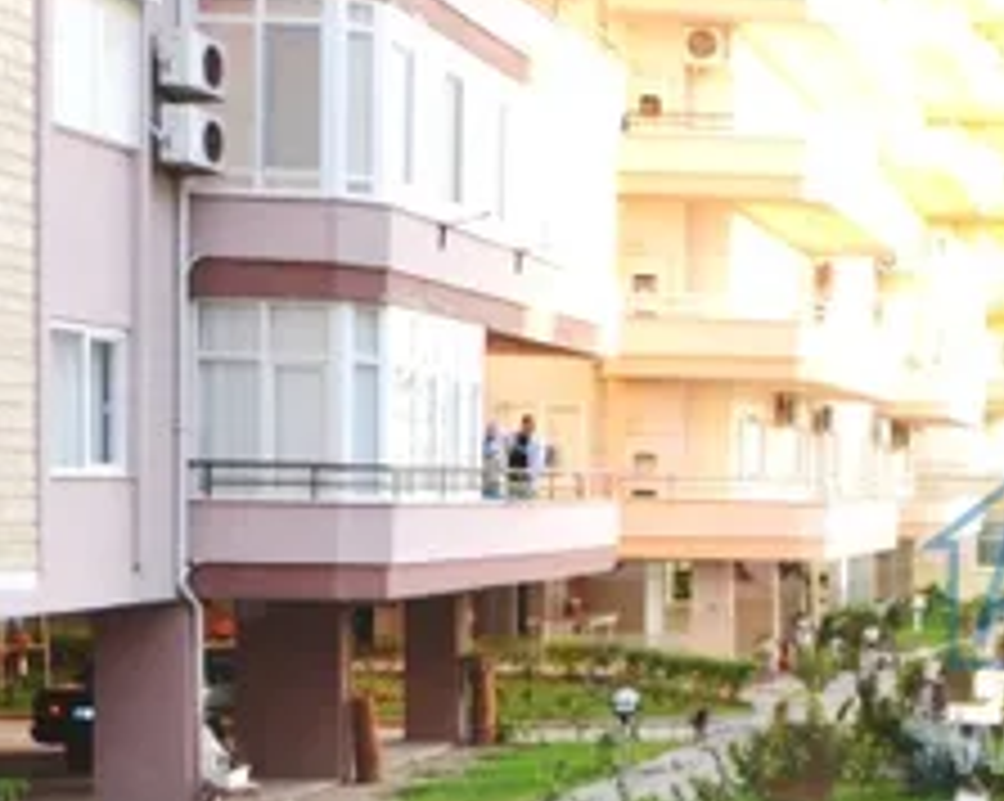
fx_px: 2072
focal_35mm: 70
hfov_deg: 22.6
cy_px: 612
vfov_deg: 21.7
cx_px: 1477
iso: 320
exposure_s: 1/125
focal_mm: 13
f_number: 4
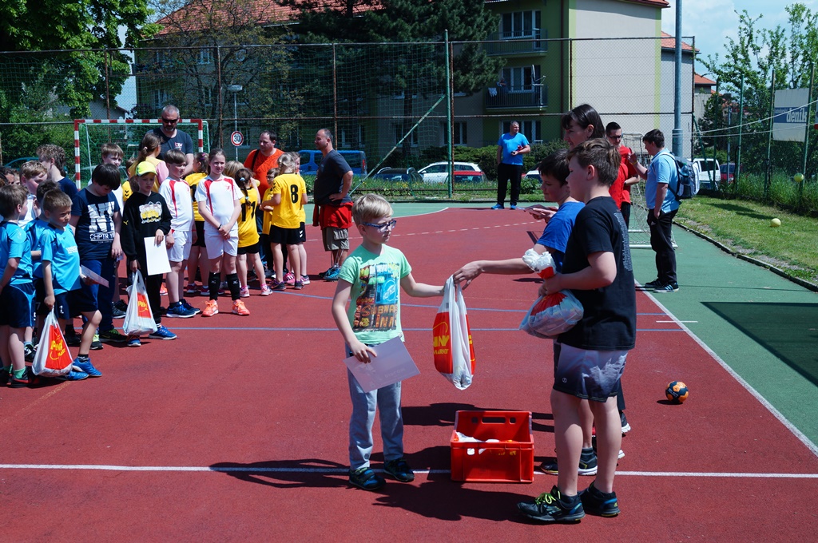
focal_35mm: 45
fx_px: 1021
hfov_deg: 43.7
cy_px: 272
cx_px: 409
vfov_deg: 29.8
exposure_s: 1/320
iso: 100
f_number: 9
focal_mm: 30
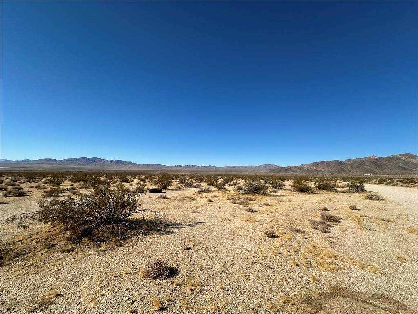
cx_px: 209
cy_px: 157
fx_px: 169
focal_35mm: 14
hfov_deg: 102.1
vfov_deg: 85.7
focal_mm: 2.22
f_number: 2.2
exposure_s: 1/3040
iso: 50
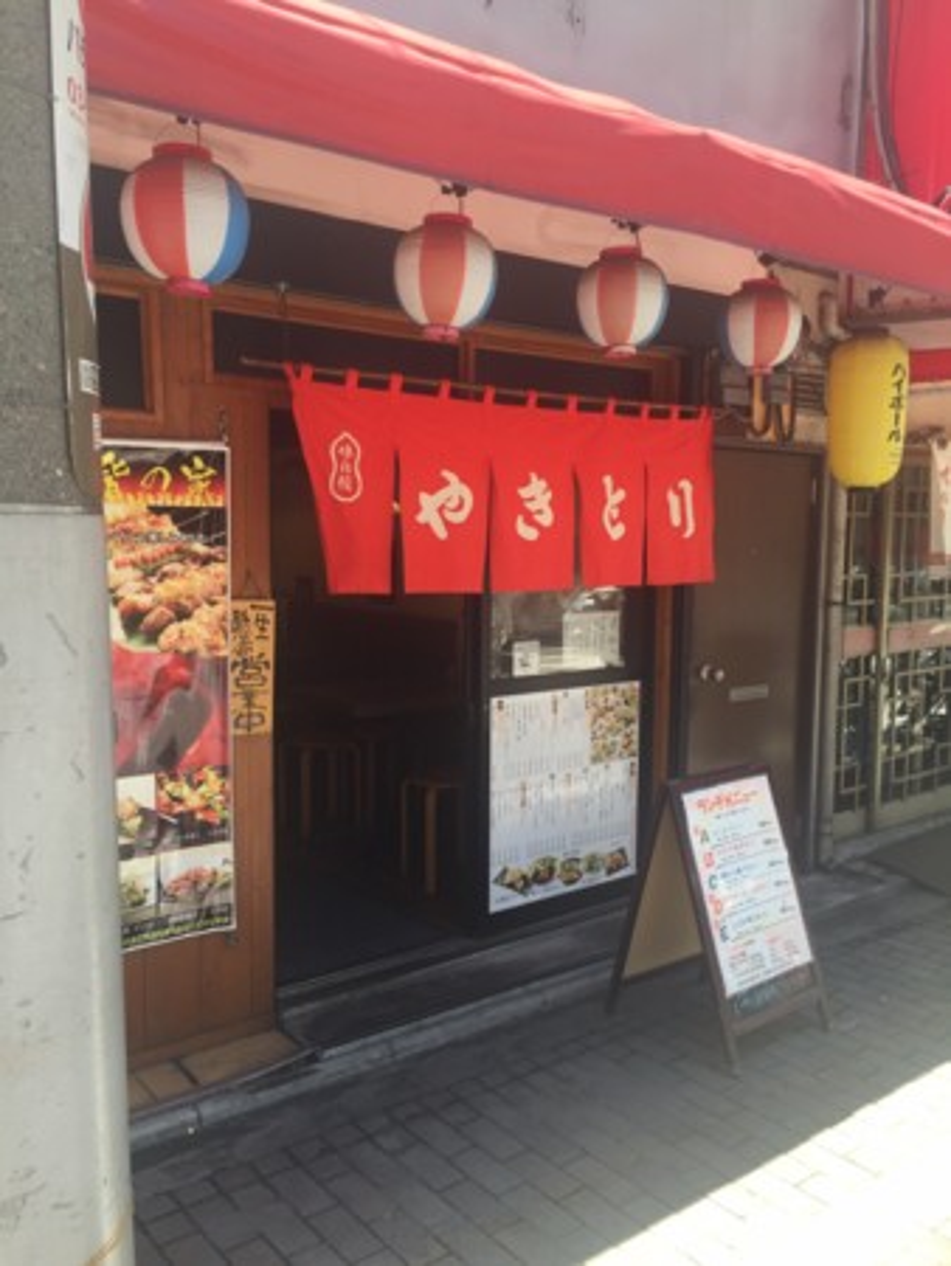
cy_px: 633
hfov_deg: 48.3
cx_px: 476
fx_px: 1061
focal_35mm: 29
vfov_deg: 61.6
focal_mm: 4.15
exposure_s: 1/258
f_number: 2.2
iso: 32
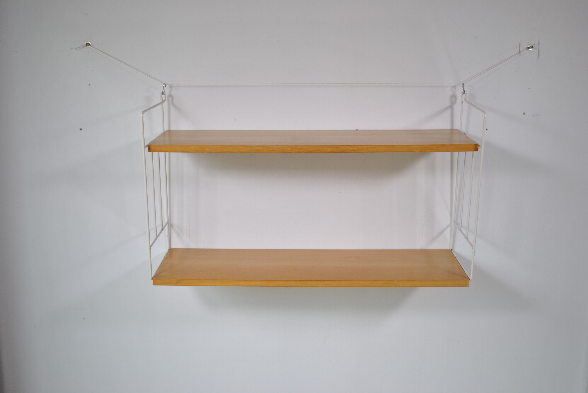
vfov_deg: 34.3
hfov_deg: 49.5
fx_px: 638
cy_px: 196
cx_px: 294
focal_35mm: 39
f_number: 4.2
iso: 200
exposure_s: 1/200
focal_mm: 26
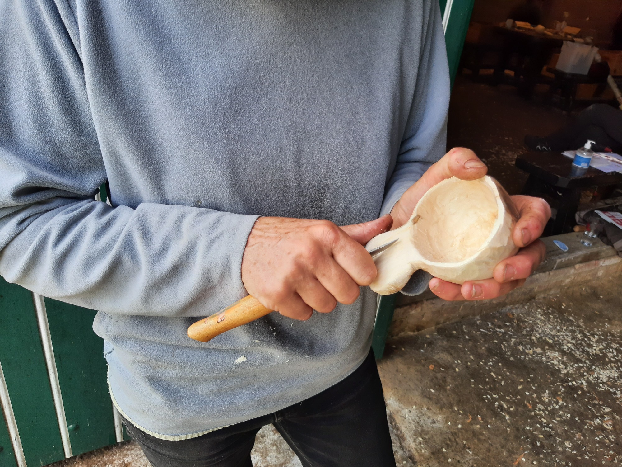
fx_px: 467
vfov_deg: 53.1
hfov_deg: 67.3
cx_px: 311
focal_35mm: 26
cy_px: 234
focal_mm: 3.92
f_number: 1.7
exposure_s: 1/102
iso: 40
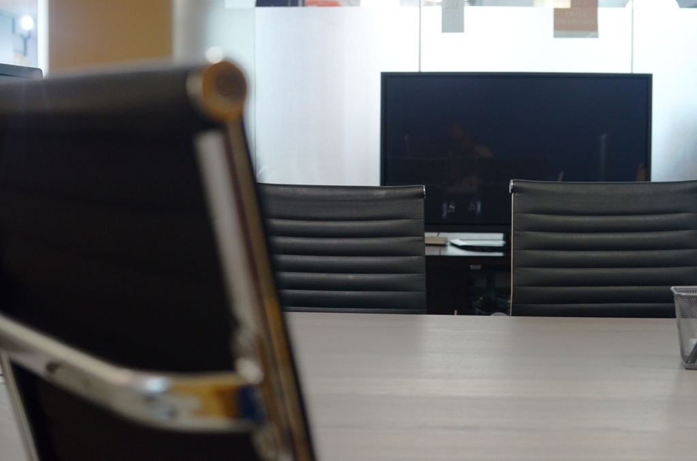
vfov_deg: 25.6
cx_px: 348
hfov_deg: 37.9
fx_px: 1014
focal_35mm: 52
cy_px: 230
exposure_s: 1/40
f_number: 3.2
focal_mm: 35
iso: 1000
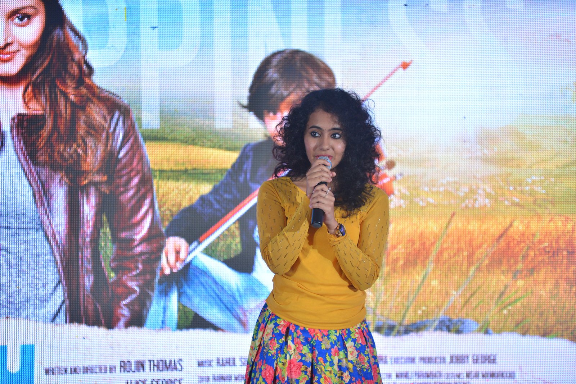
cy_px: 192
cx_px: 288
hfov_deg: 10.3
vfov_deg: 6.9
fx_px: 3201
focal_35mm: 200
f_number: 2.8
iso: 640
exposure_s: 1/200
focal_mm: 200
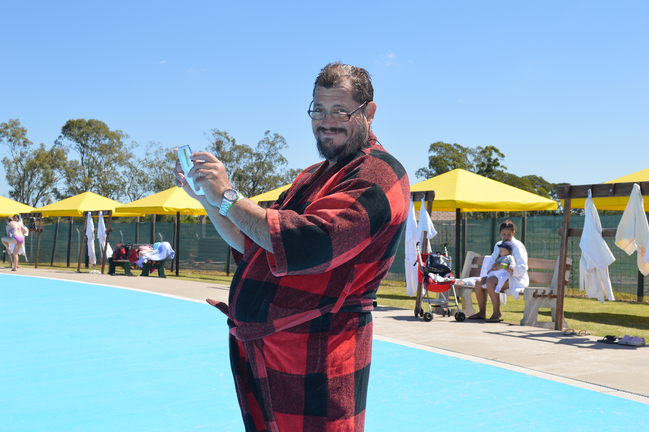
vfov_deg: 28.0
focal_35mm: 48
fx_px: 865
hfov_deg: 41.1
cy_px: 216
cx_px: 324
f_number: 7.1
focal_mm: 32
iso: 100
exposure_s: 1/200
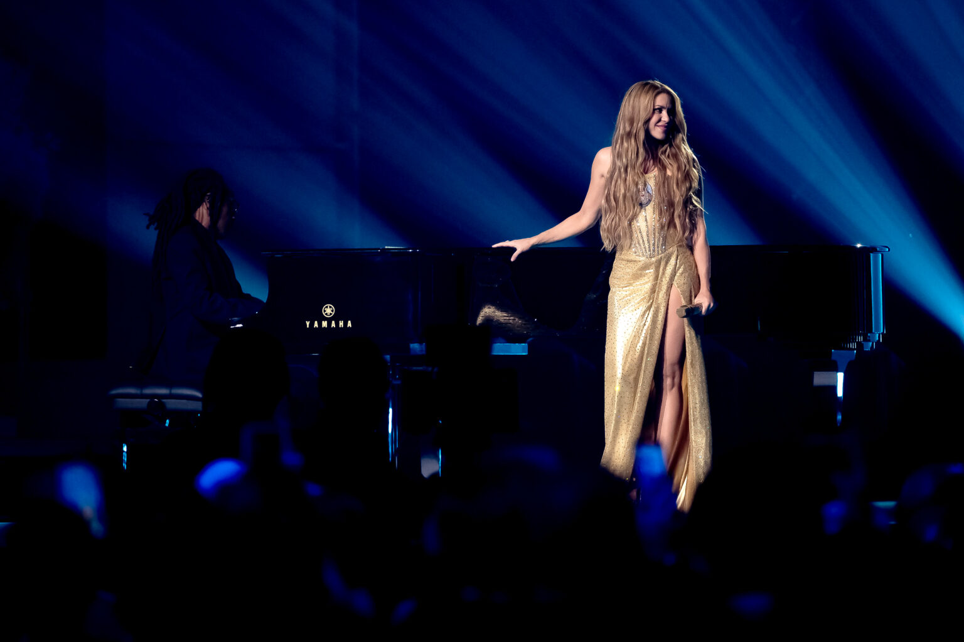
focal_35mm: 300
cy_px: 321
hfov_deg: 6.9
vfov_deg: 4.6
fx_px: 8028
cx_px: 482
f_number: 4
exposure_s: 1/400
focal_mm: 300
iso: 2500
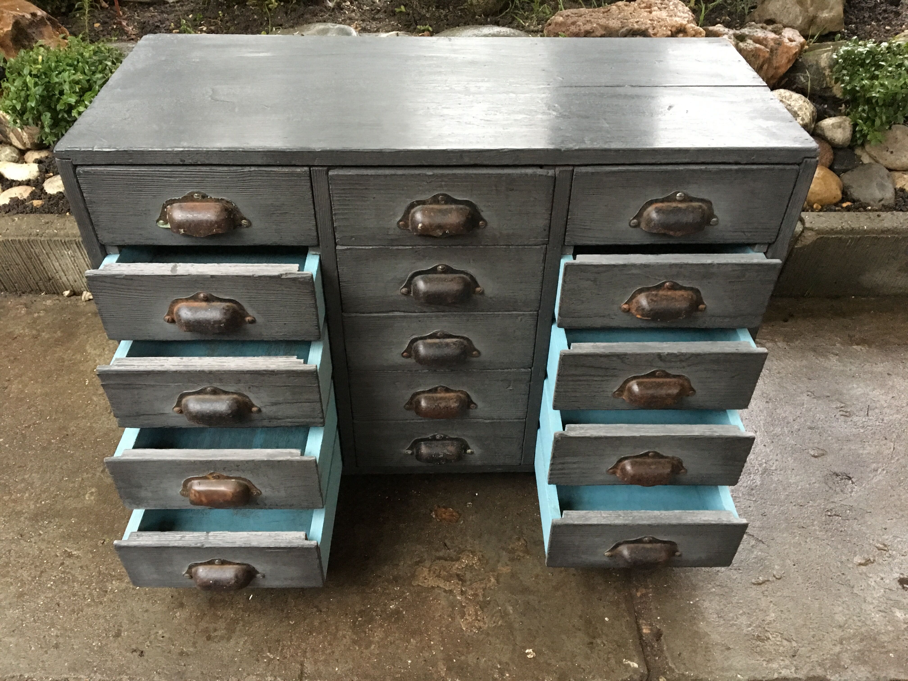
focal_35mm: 29
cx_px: 454
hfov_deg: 61.7
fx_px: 761
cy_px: 340
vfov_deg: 48.2
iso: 250
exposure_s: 1/17
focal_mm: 4.15
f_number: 2.2
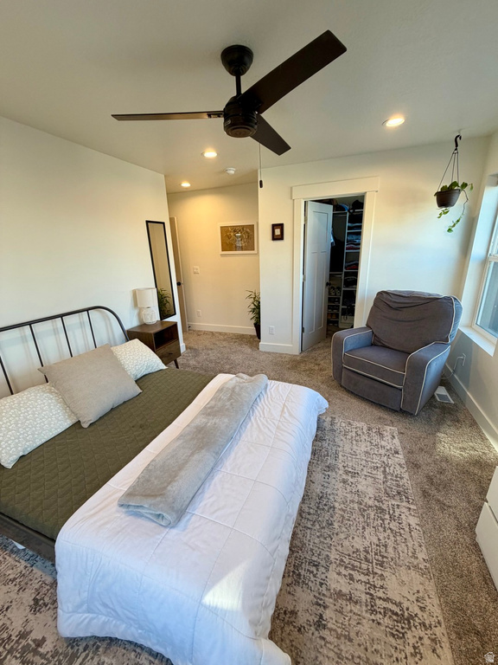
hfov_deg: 85.7
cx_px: 249
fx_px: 269
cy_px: 332
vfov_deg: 102.1
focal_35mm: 14
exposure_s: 1/120
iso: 125
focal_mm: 2.22
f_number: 2.2
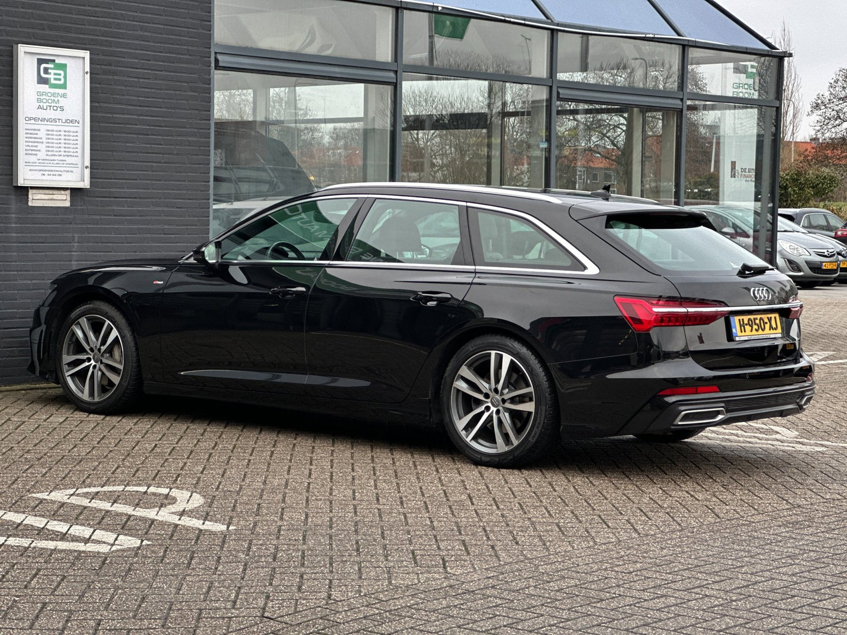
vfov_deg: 19.1
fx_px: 1884
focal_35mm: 77
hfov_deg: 25.3
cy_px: 318
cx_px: 424
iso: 125
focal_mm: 9
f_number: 2.8
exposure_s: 1/121
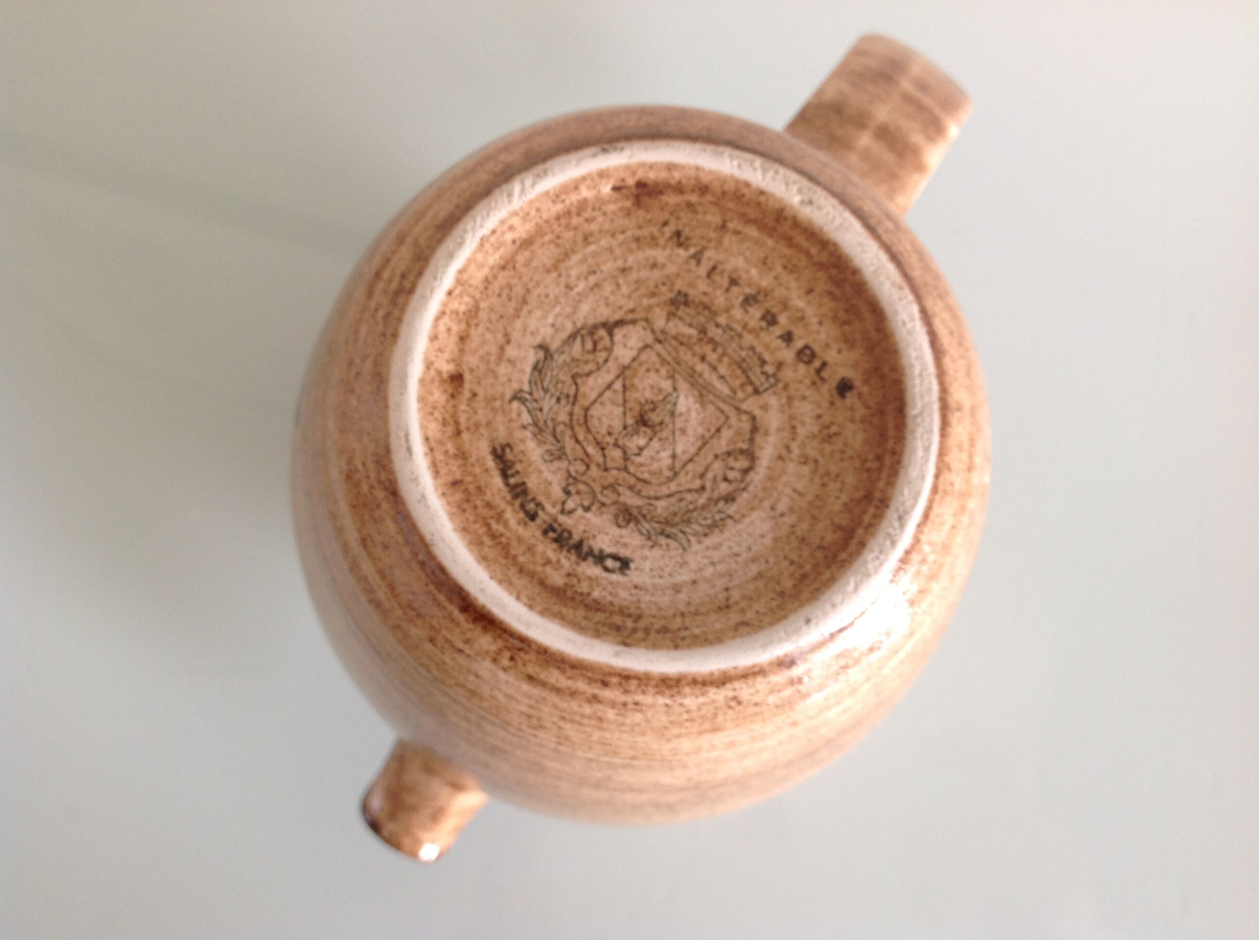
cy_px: 470
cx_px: 630
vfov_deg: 40.6
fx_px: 1271
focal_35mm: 35
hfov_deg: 52.7
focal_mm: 4.28
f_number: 2.4
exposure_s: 1/20
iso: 50
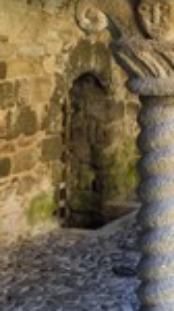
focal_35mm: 88
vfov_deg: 23.8
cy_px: 52
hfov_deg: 13.7
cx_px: 116
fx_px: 724
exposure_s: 1/40
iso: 400
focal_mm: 30
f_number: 7.1
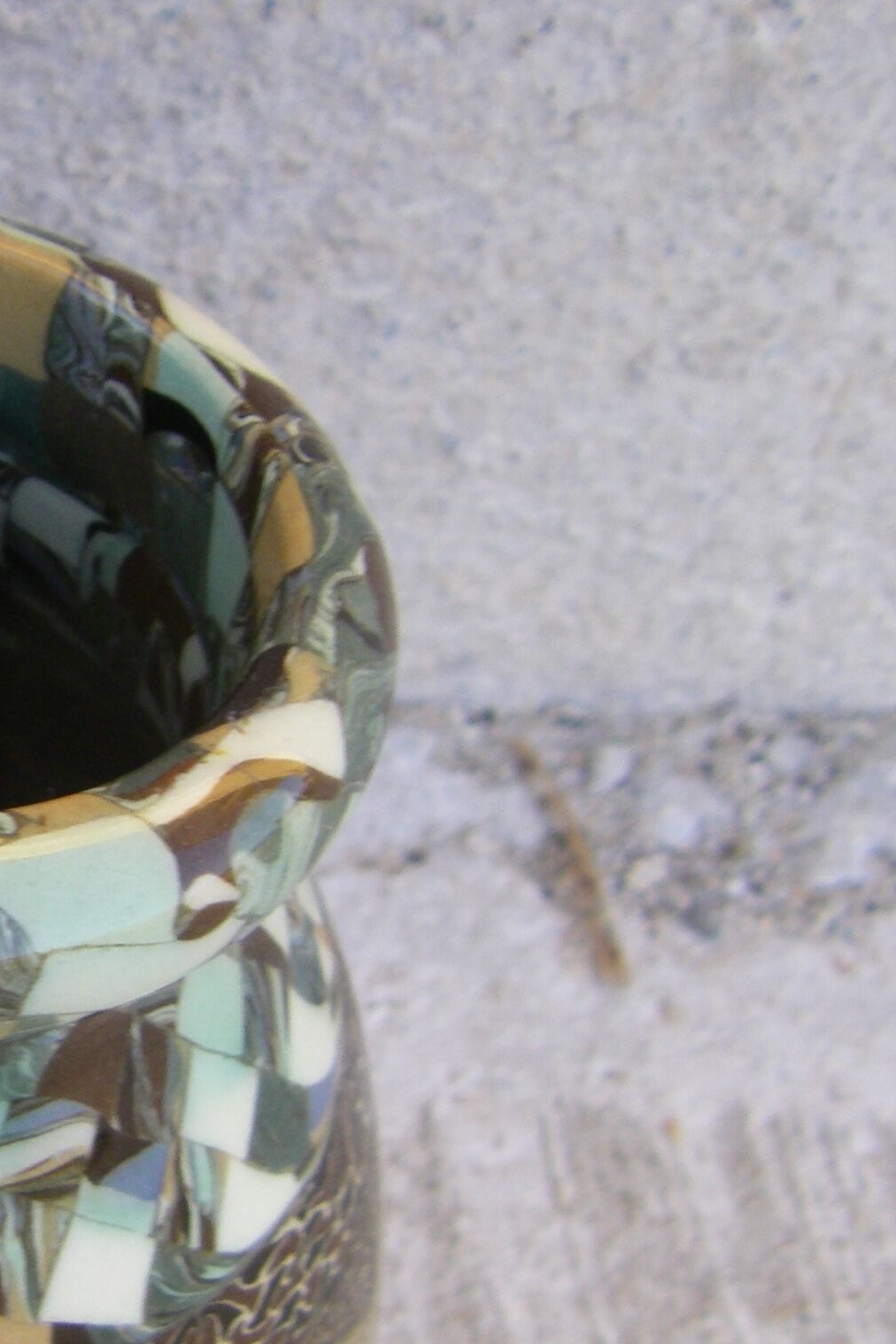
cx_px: -112
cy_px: 915
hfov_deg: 15.6
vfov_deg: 23.8
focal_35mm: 85
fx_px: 3173
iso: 125
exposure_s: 1/50
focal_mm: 6.3
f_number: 3.5
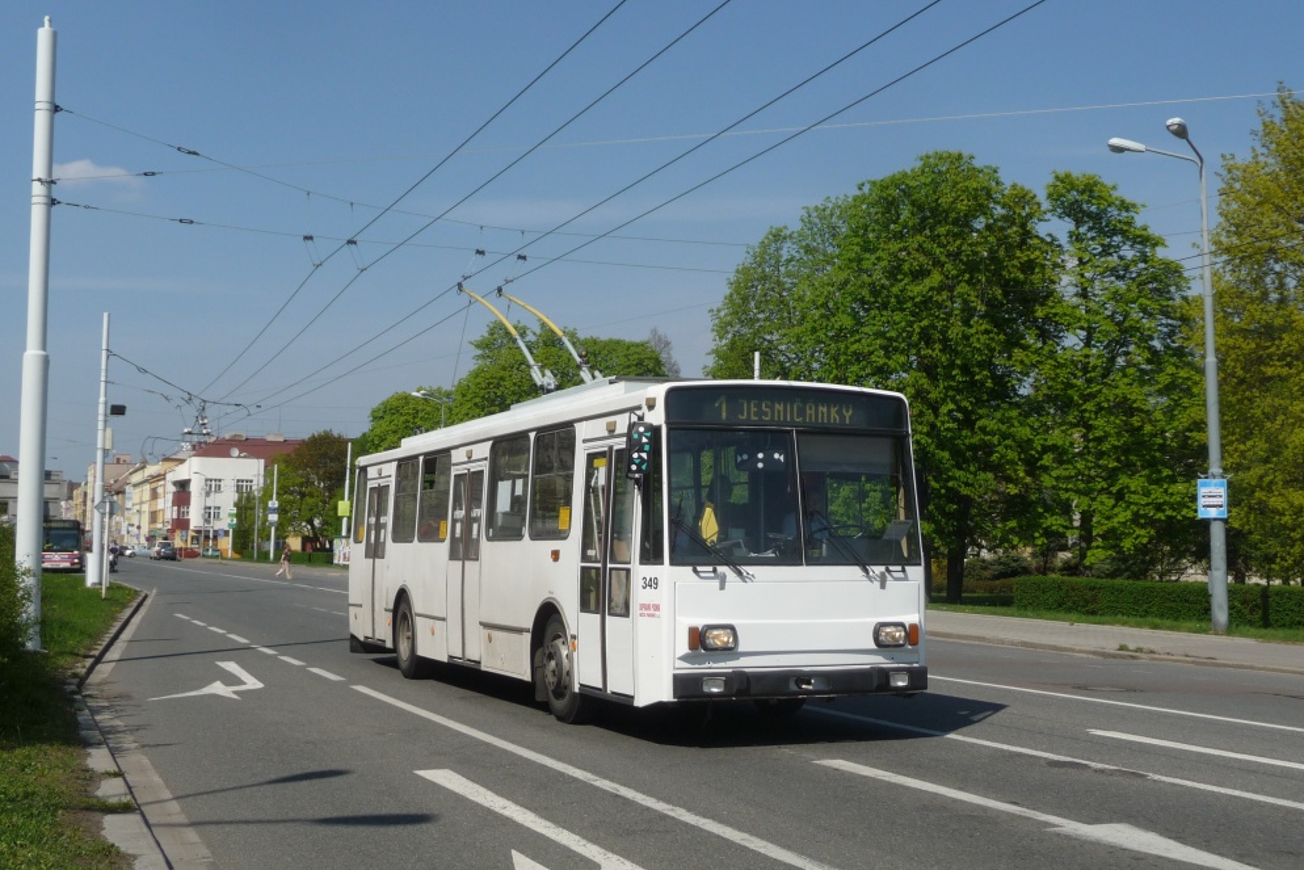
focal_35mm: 45
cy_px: 392
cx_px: 655
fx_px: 1630
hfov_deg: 43.6
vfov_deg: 29.9
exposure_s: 1/1300
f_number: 4
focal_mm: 7.1
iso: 100
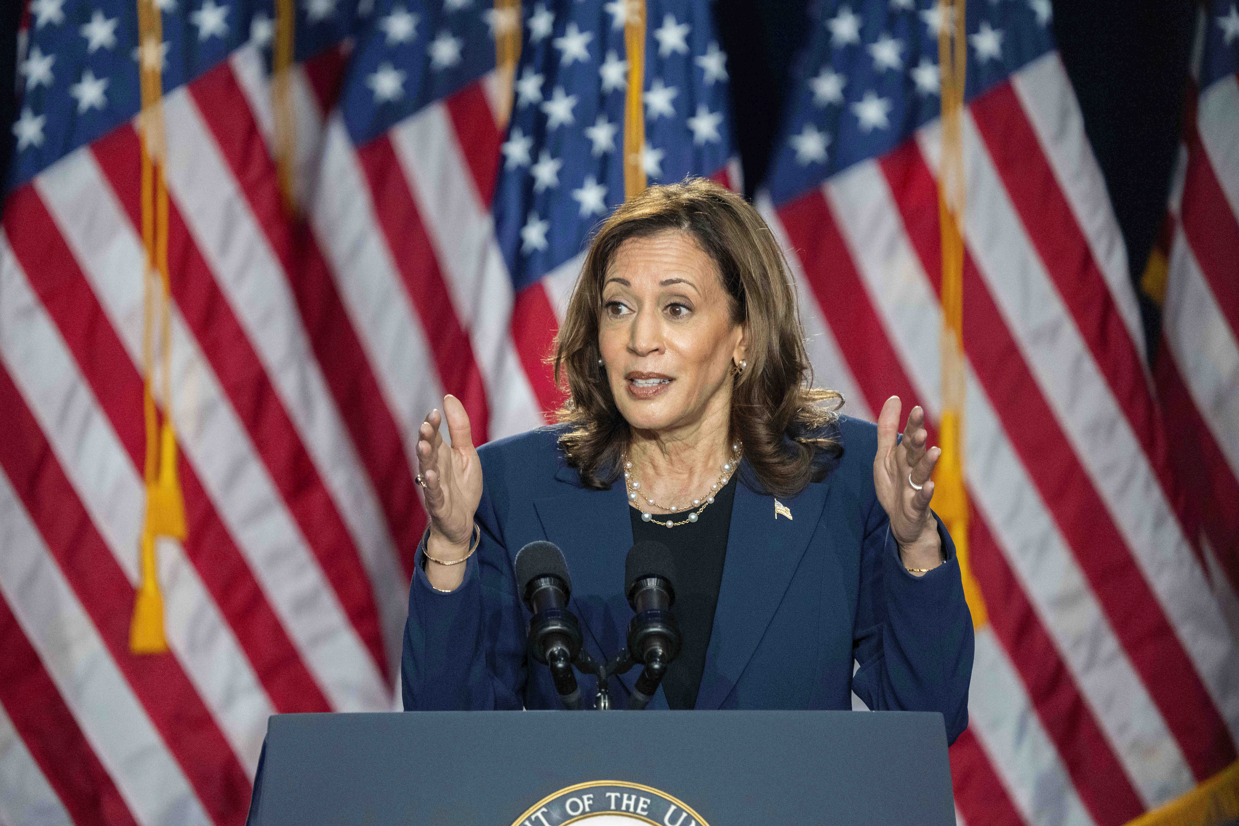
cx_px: 620
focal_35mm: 600
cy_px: 413
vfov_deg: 2.3
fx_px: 20649
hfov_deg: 3.4
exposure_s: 1/320
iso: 6400
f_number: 6.3
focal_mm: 600
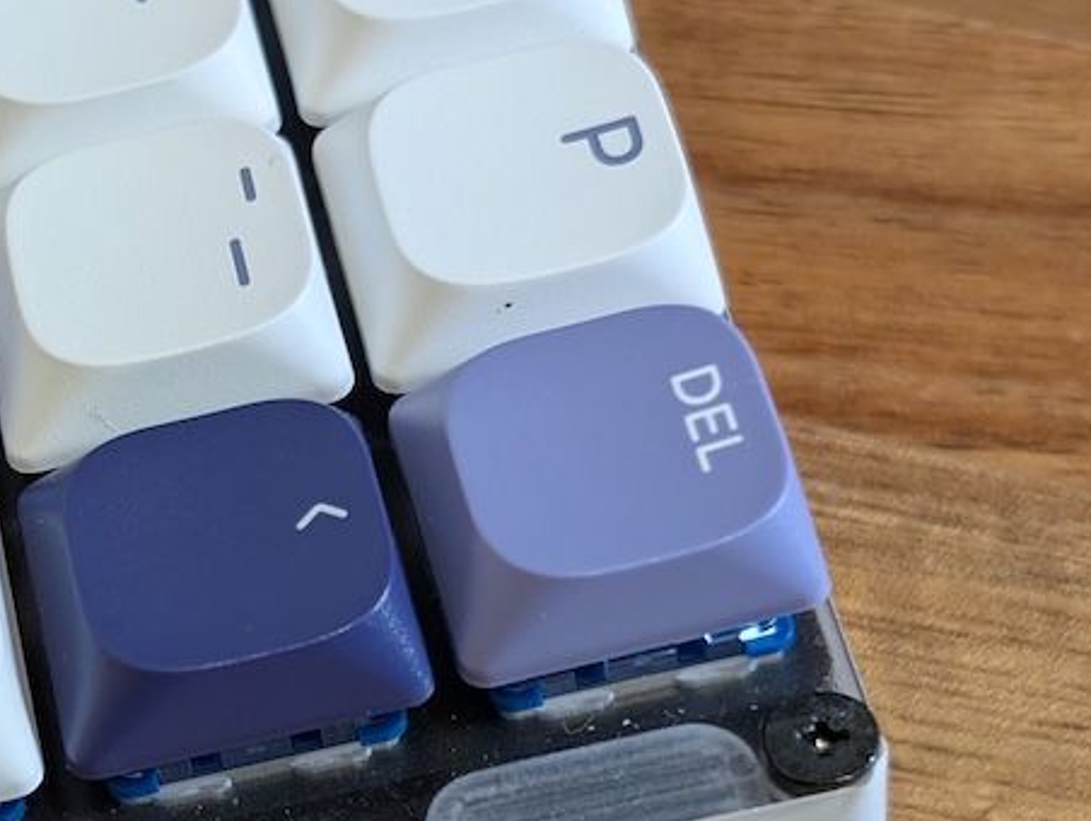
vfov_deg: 13.3
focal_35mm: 111
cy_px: 636
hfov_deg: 17.3
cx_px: 24
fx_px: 3502
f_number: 1.68
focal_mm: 6.9
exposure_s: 1/79.1
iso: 149
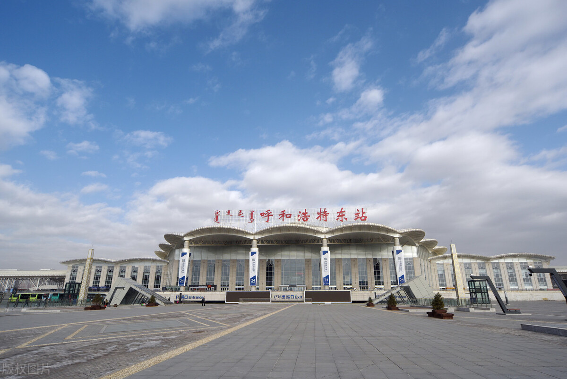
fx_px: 299
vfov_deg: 64.6
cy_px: 190
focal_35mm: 19
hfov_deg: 86.9
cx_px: 284
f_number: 8
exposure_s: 1/400
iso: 100
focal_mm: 19
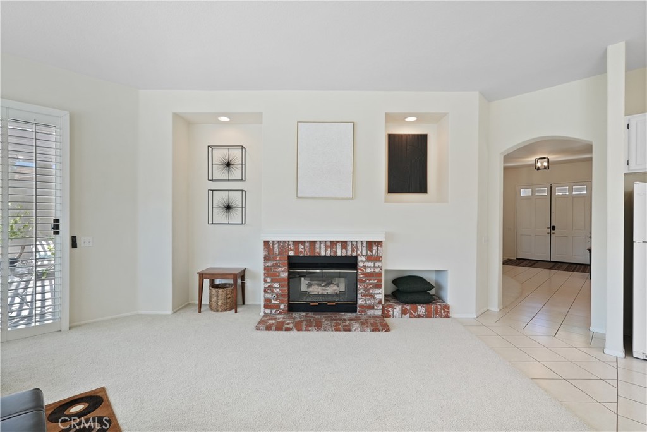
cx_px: 324
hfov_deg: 96.7
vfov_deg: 73.8
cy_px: 216
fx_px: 288
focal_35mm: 16
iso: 400
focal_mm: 16
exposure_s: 1/15
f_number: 7.1
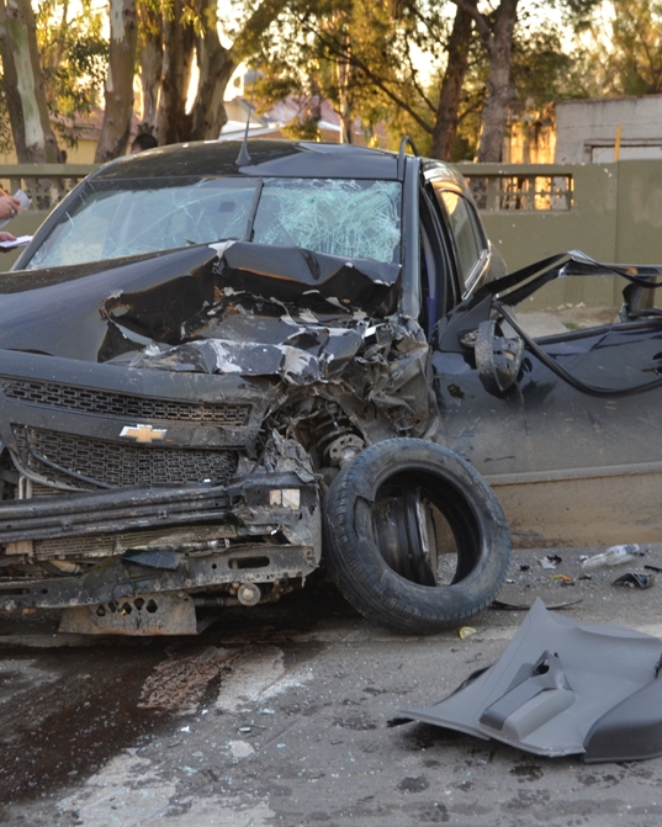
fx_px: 1469
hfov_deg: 25.4
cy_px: 410
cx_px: 323
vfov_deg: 31.4
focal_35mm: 60
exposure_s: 1/80
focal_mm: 28
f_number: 4.5
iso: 500
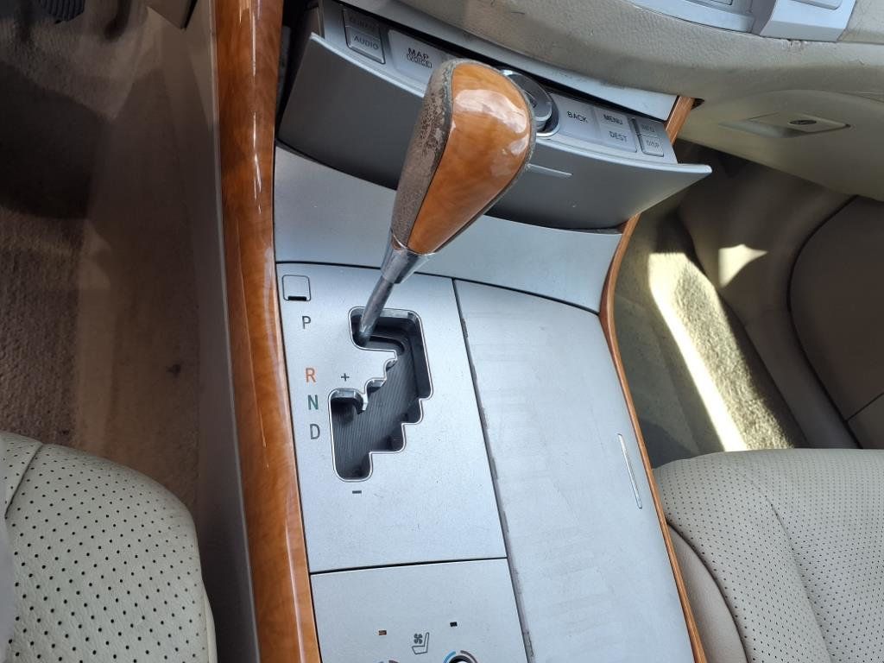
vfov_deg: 51.4
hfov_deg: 65.3
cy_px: 332
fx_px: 690
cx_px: 442
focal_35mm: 27
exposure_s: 1/217
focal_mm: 3.58
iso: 40
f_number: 1.9
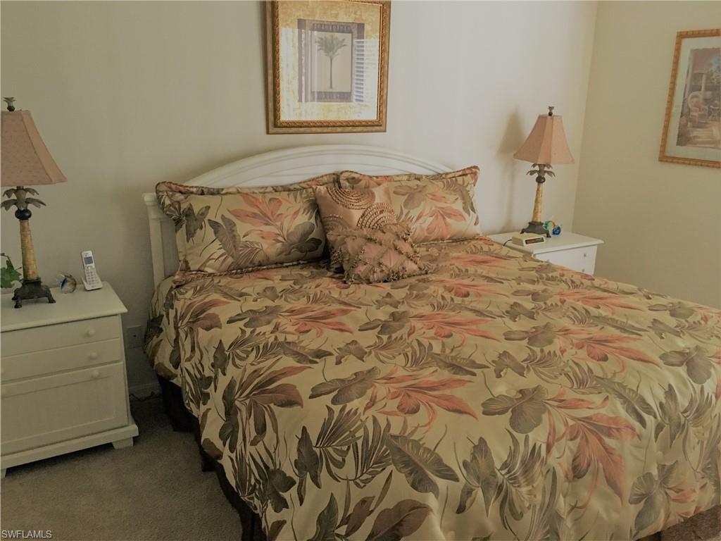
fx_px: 604
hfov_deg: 61.7
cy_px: 270
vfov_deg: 48.2
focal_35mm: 29
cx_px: 360
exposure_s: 1/30
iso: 200
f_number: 2.2
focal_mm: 4.15
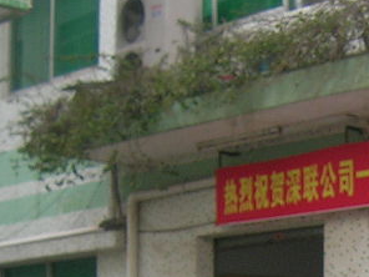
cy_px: 452
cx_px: 549
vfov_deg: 11.6
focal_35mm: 121
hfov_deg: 15.1
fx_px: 1290
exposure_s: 1/139
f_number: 2.8
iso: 50
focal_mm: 5.4
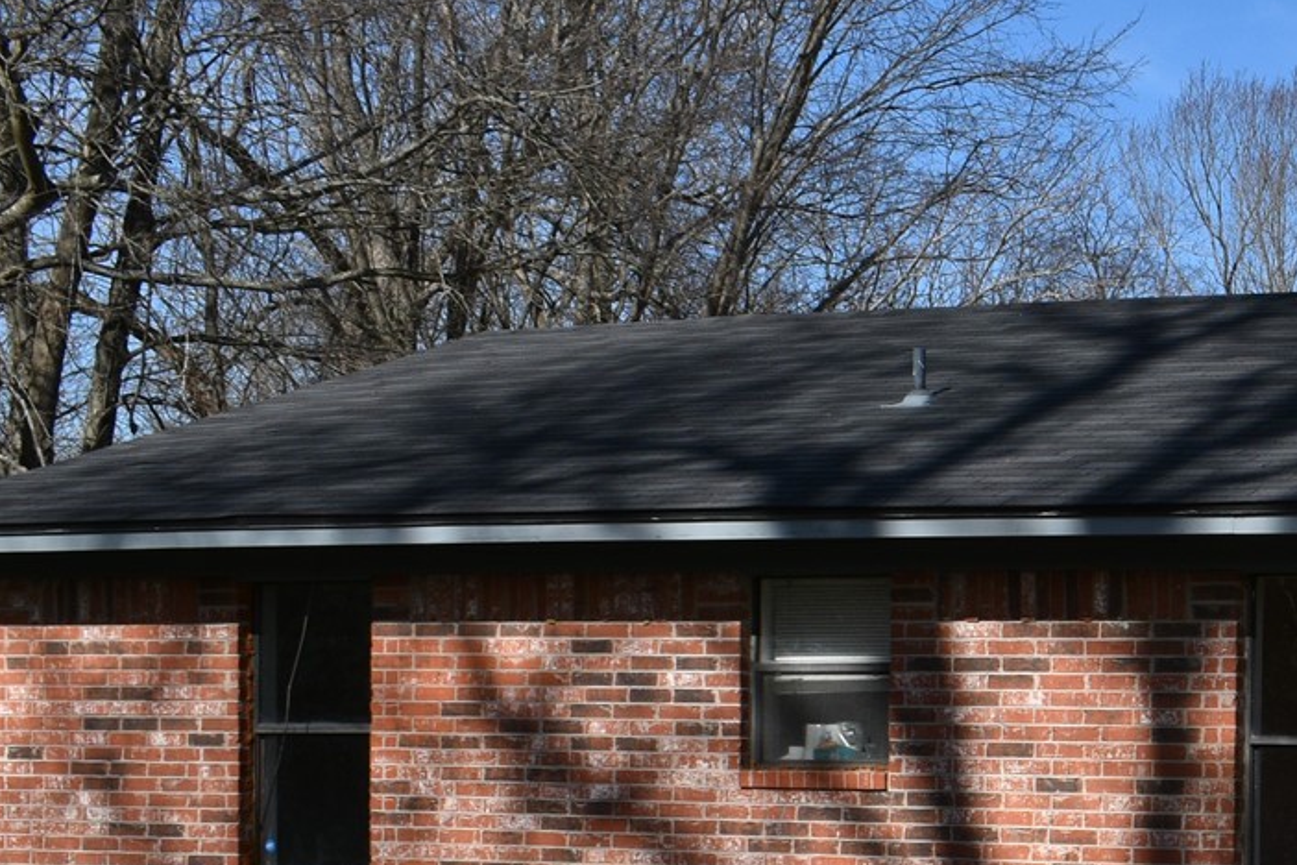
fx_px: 3134
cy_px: 831
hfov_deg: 21.4
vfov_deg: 15.5
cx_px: 1642
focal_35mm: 87
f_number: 11
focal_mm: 20
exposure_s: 1/500
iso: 200
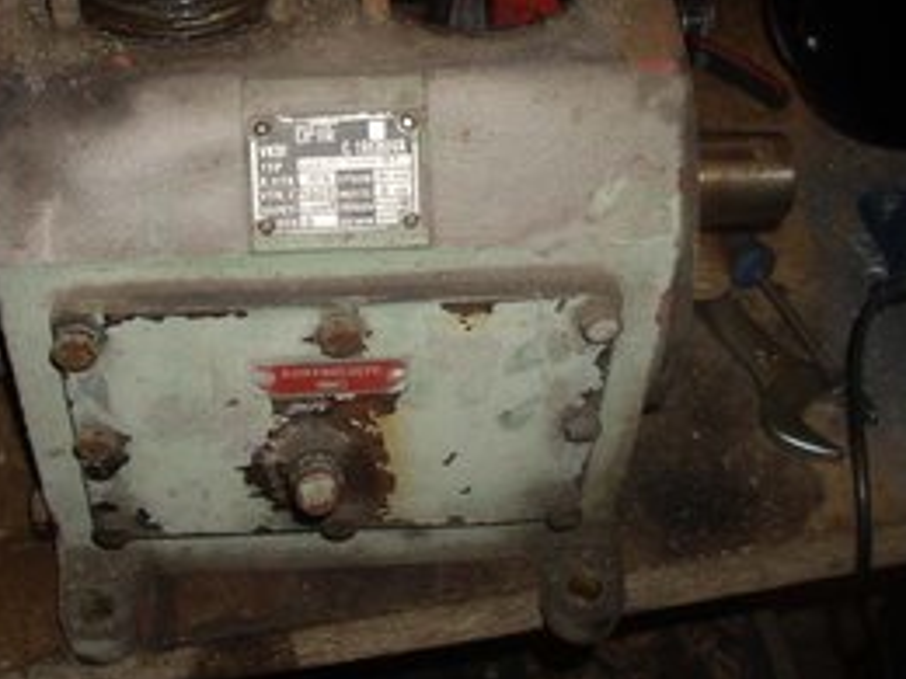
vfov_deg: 25.5
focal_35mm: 57
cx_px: 331
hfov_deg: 33.6
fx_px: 1492
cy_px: 212
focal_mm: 6.2
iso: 64
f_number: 2.8
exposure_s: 1/60
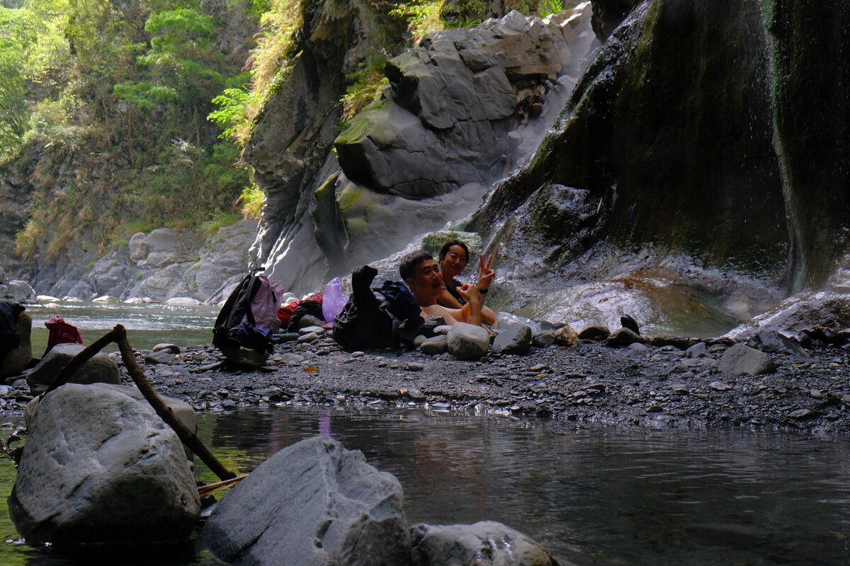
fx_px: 1062
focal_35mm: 45
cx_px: 425
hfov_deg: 43.6
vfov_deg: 29.9
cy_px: 283
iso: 1000
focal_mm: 30.2
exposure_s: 1/200
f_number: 8
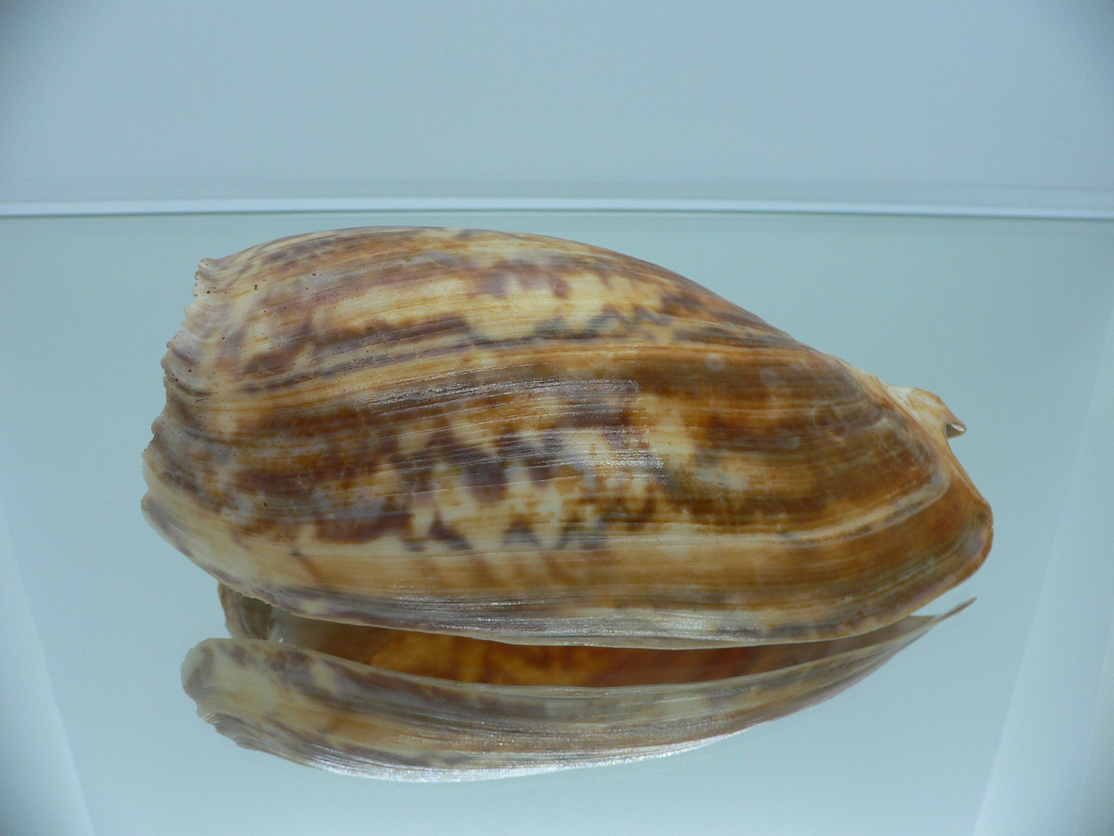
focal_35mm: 35
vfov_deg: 40.7
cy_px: 418
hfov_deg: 52.6
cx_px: 557
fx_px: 1126
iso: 80
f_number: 2.8
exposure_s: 1/60
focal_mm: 4.6
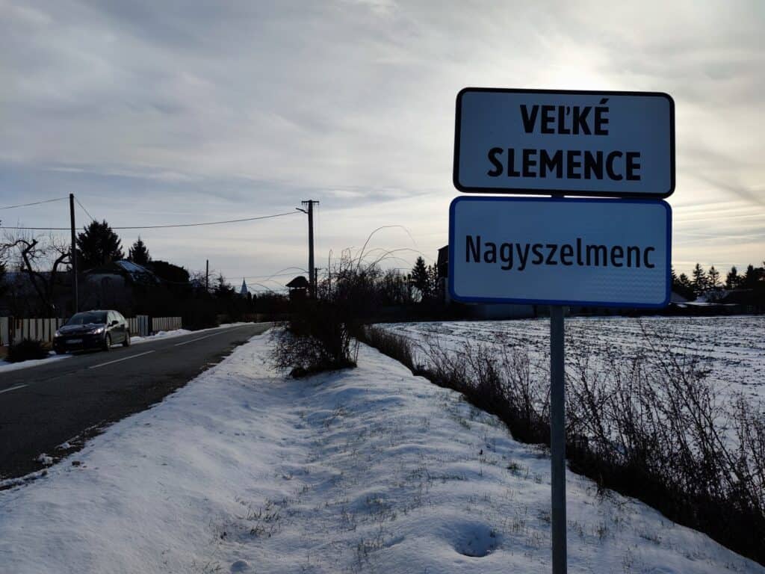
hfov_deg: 71.6
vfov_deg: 56.8
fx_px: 530
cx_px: 382
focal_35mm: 24
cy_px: 287
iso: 50
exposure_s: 1/5475
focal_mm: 6.72
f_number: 1.69
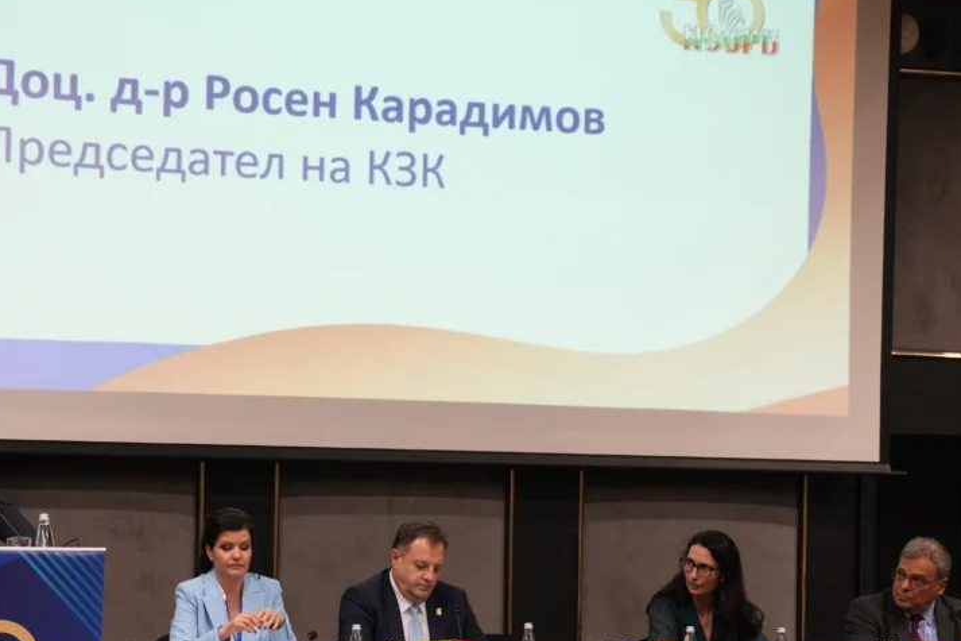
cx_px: 352
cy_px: 460
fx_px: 3416
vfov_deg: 10.7
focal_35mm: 128
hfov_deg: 16.0
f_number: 3.2
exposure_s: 1/160
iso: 2500
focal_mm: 76
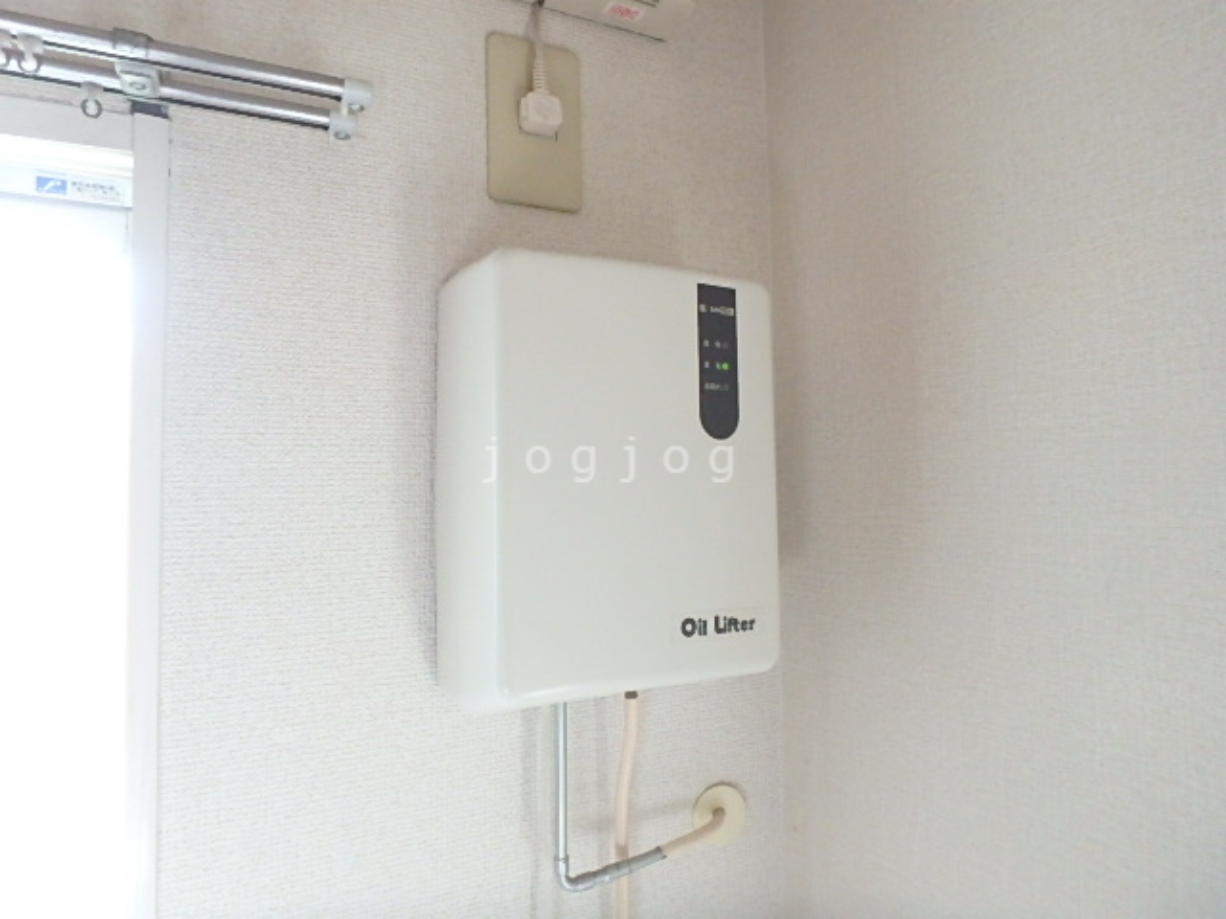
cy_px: 460
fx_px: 744
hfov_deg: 79.0
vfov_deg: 63.4
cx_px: 613
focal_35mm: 21
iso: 800
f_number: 3.5
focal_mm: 3.7
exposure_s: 1/200
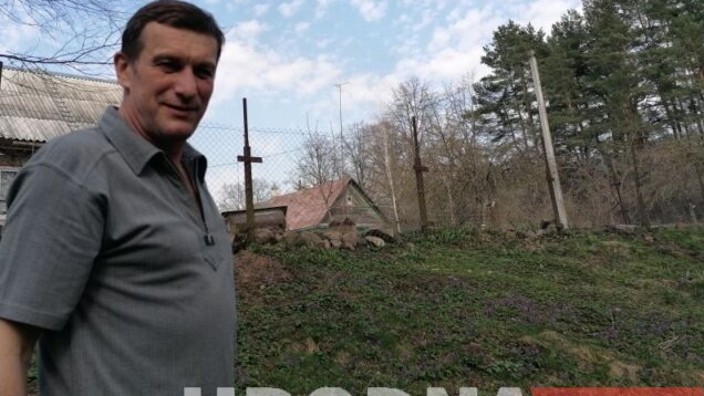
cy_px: 123
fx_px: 691
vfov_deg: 31.7
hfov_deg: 53.4
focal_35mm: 37
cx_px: 266
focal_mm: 4.75
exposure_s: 1/853
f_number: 1.8
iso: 50
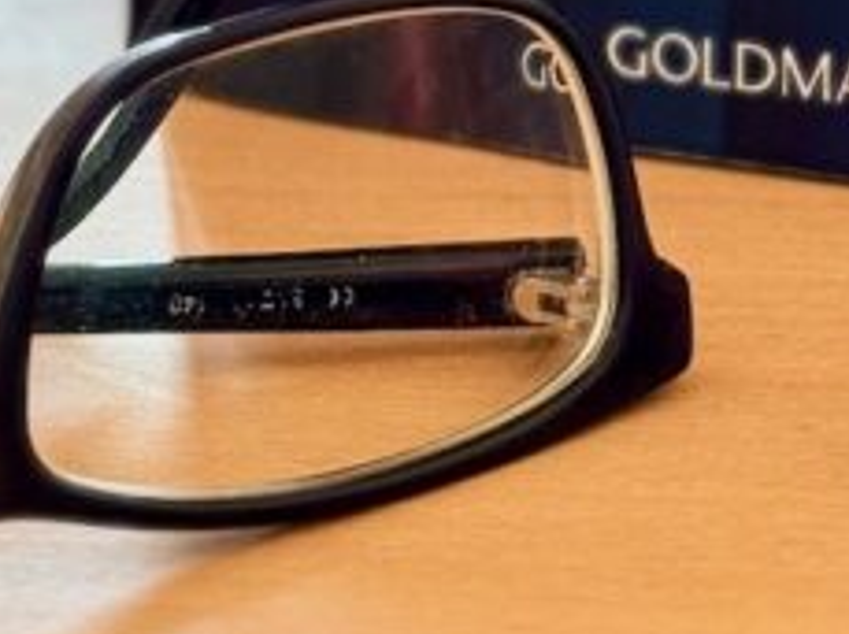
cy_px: -1031
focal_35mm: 215
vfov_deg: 6.5
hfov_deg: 9.2
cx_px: 708
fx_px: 5265
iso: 100
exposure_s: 1/113
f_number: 1.78
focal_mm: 6.76
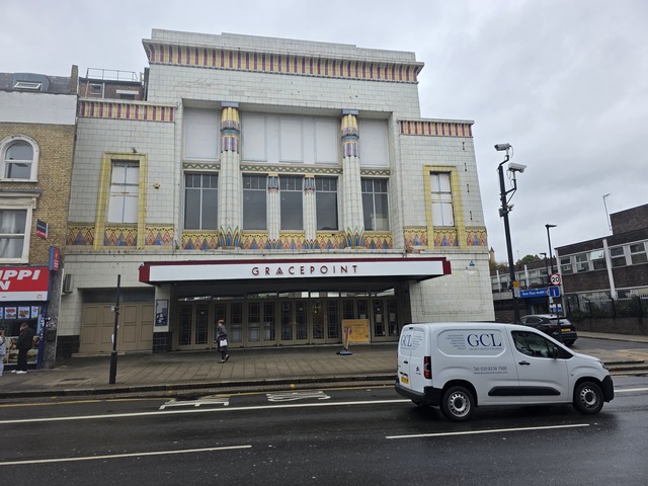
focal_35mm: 23
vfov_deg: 58.9
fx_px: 431
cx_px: 324
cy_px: 243
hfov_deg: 73.9
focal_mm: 6.3
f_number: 1.7
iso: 80
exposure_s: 1/1723
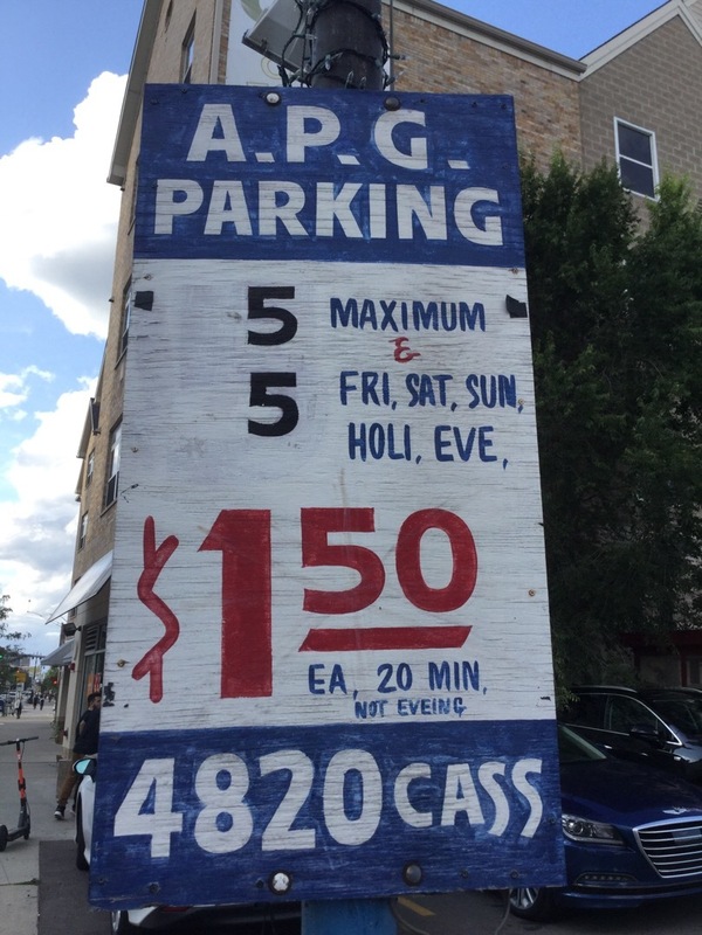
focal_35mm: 31
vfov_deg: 58.4
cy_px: 468
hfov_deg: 45.4
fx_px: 838
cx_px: 351
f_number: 2.4
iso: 25
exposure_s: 1/494
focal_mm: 3.3
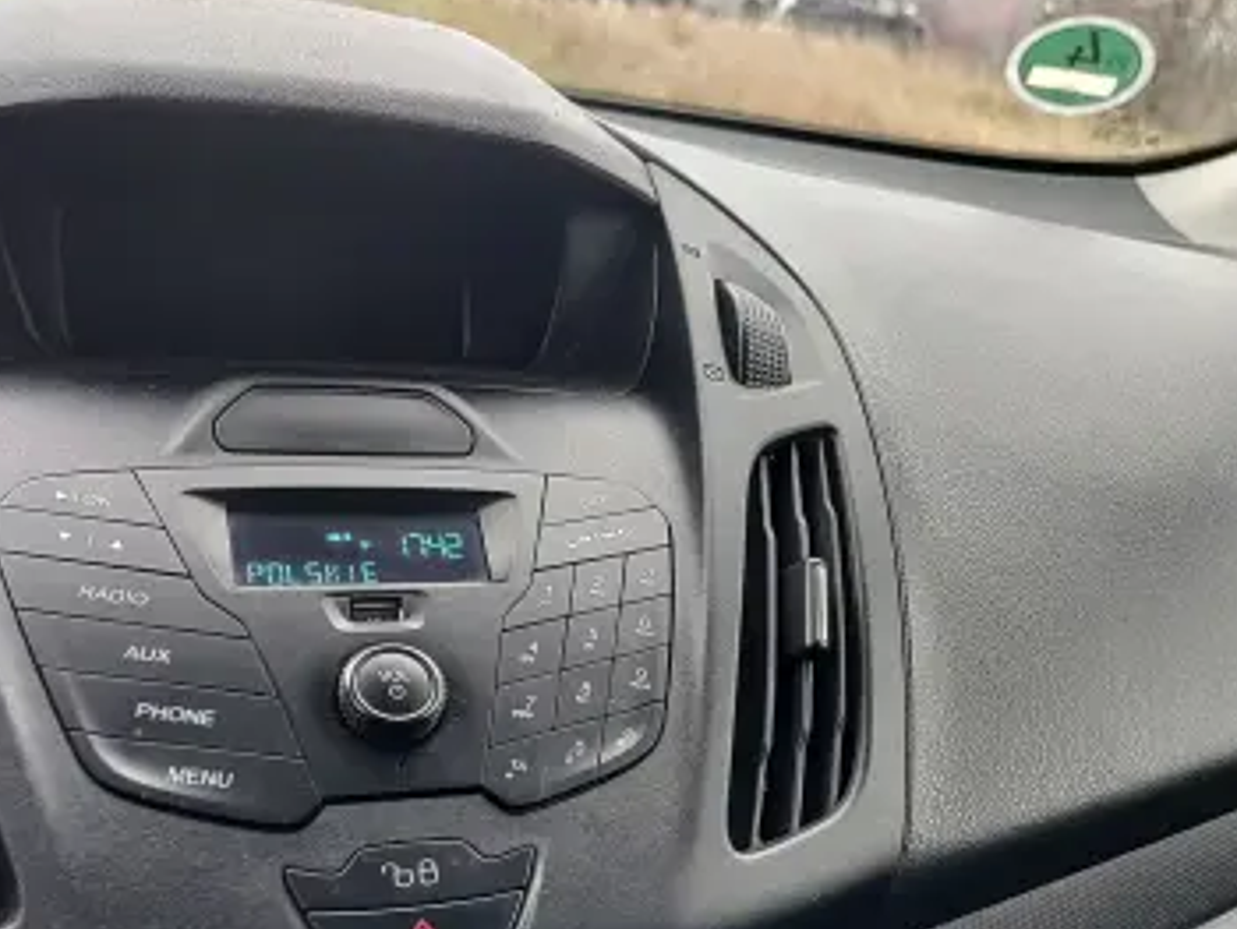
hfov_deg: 44.4
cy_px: 738
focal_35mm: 42
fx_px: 1502
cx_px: 778
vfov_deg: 33.4
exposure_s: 1/100
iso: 198
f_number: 1.8
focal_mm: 5.56
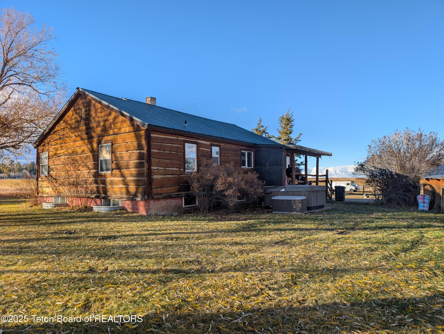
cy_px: 167
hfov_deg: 71.5
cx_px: 222
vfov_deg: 56.9
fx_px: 308
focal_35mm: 24
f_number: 1.68
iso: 19
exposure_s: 1/595
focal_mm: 6.9
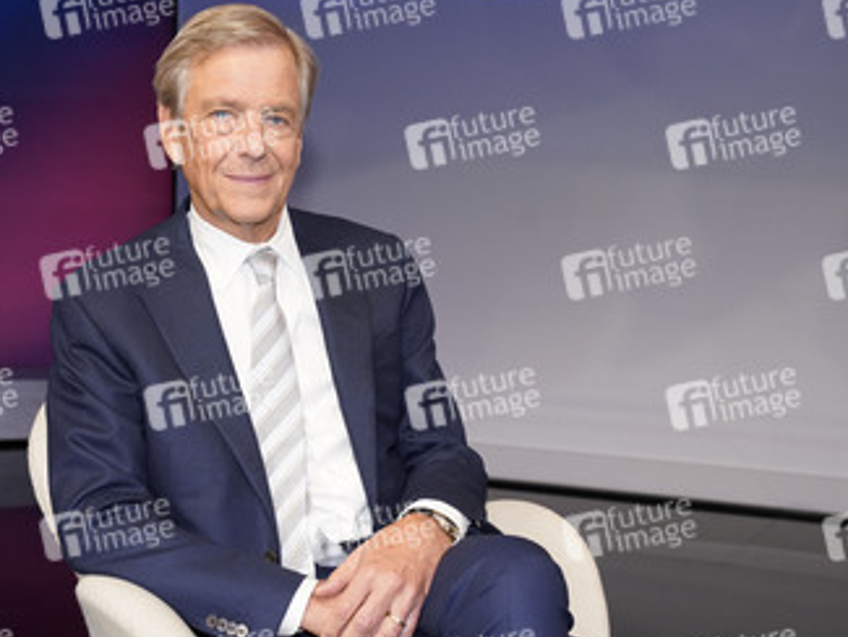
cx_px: 403
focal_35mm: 60
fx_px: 1470
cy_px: 334
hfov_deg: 32.2
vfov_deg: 24.4
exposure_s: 1/160
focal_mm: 45
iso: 2000
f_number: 5
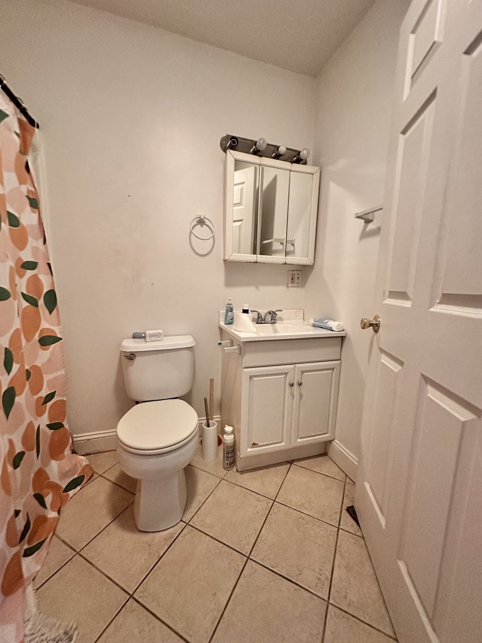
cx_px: 241
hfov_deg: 85.7
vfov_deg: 102.1
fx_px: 260
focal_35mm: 14
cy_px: 322
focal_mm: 2.22
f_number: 2.2
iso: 1000
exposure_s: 1/60
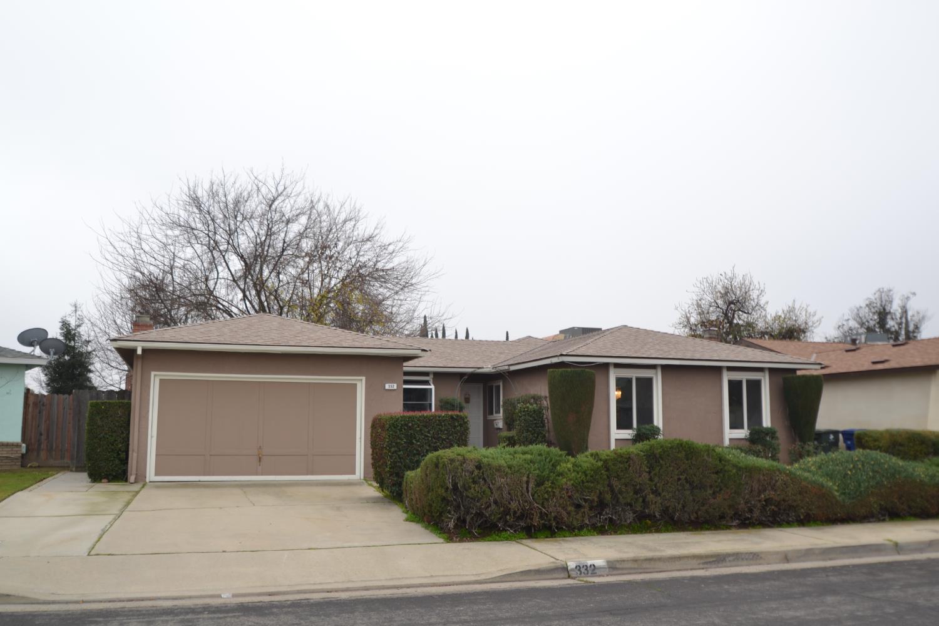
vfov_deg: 43.6
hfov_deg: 61.9
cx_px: 470
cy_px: 313
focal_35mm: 30
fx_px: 782
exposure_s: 1/200
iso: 100
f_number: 4.5
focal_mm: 20
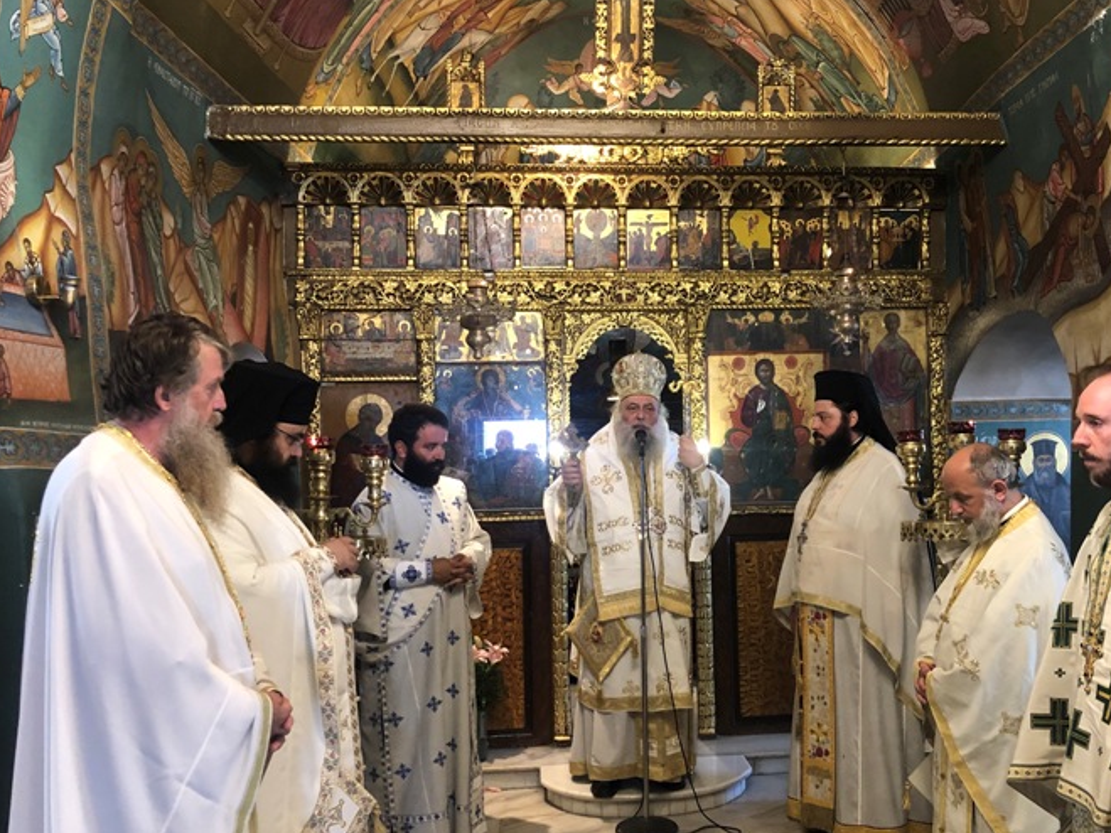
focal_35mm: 34
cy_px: 459
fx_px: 1091
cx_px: 644
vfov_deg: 41.7
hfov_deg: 53.7
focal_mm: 4
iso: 100
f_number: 1.8
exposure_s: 1/17
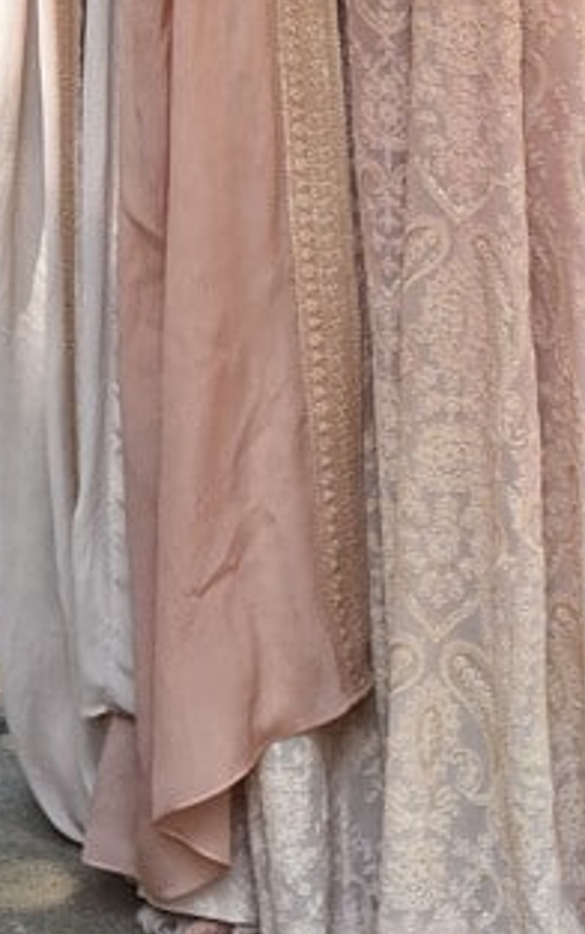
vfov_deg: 10.1
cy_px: -361
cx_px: 481
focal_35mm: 203
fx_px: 5171
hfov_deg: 6.5
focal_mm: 65
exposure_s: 1/160
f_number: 6.3
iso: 500
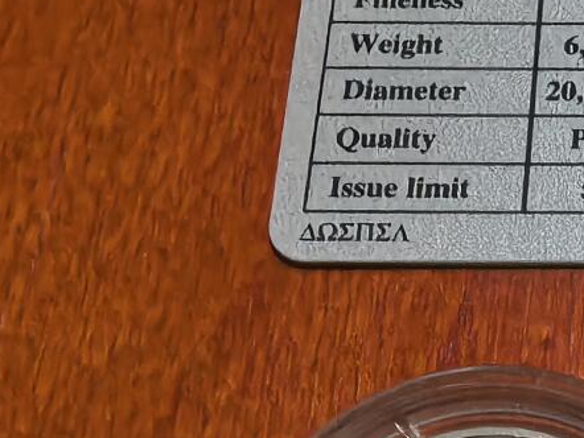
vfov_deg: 19.2
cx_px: 854
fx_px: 1283
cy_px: 363
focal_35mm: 76
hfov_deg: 21.8
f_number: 2.2
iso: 160
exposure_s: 1/50
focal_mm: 1.68
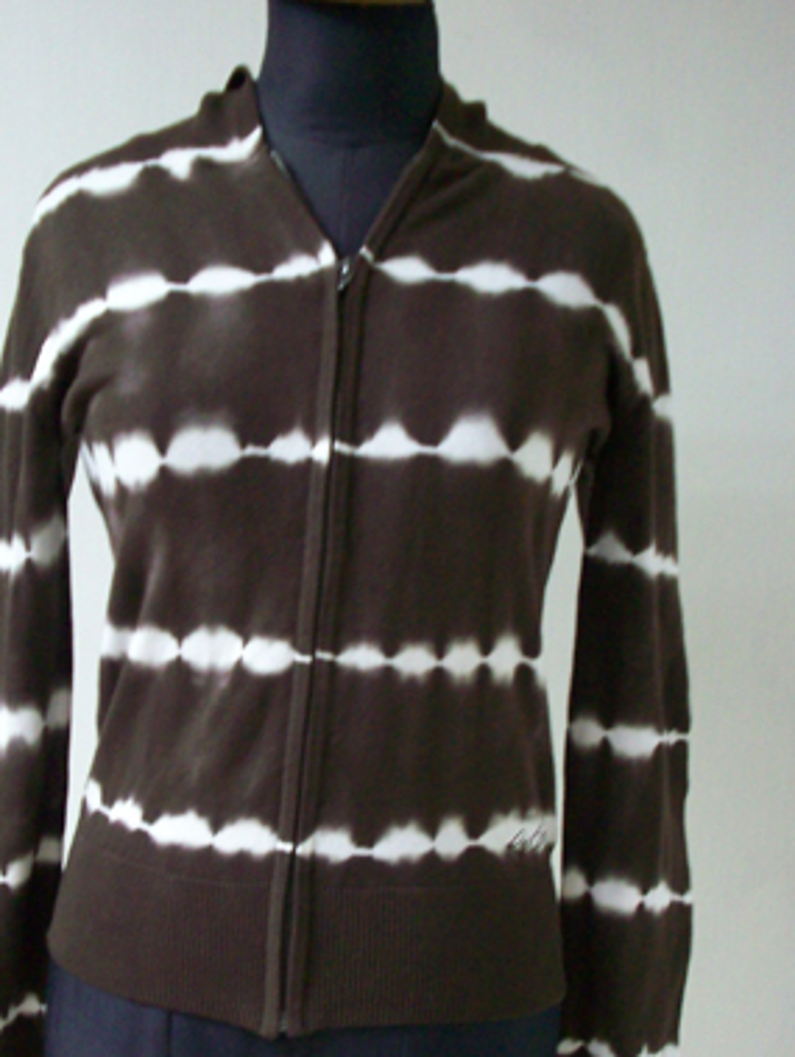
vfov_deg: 36.7
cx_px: 290
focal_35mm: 52
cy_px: 621
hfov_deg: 28.0
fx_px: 1590
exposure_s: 1/8
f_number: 2.8
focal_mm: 6.2
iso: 183
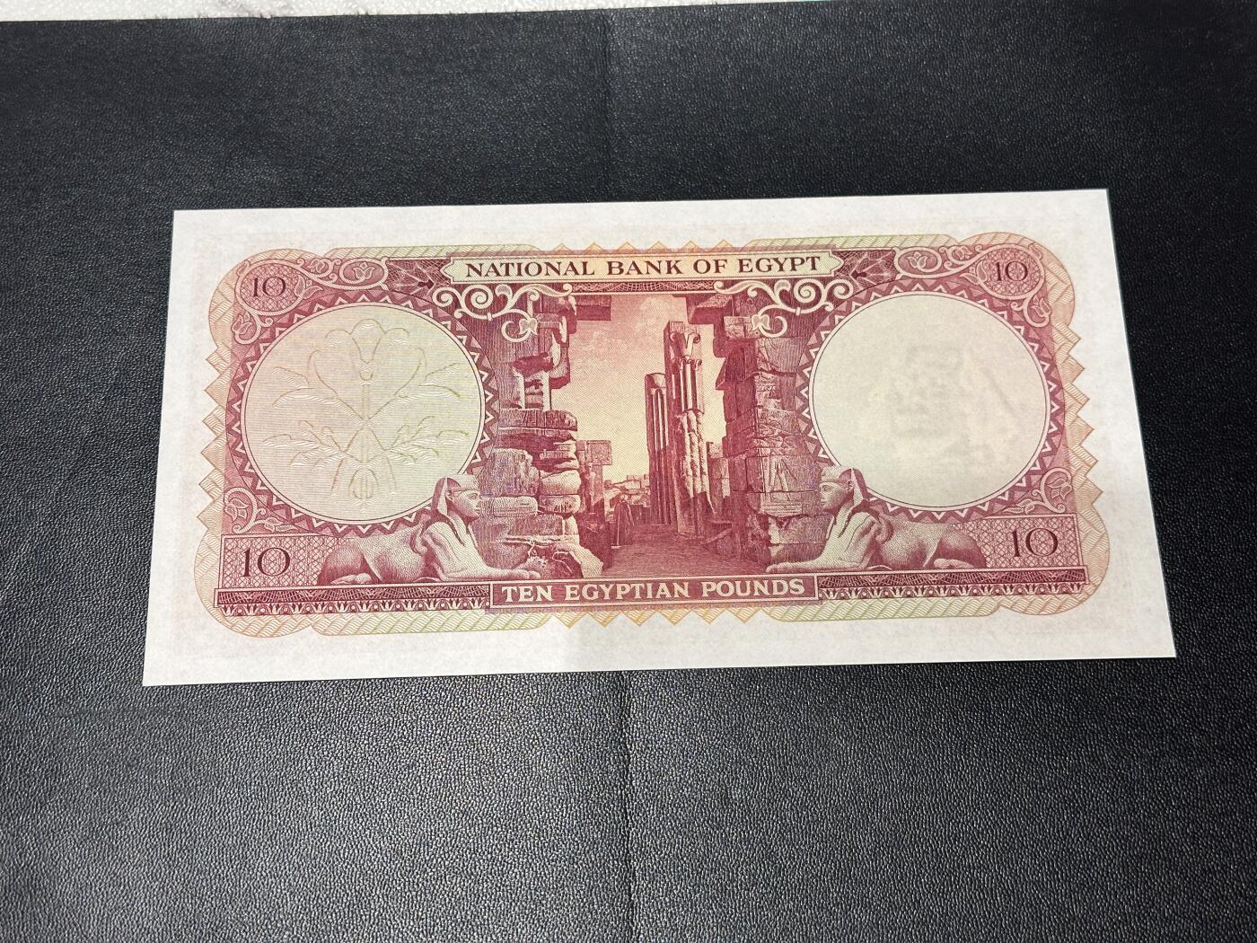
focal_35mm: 48
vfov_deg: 30.3
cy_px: 472
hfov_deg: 39.7
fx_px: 1743
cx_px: 628
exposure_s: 1/50
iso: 100
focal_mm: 6.86
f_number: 1.78
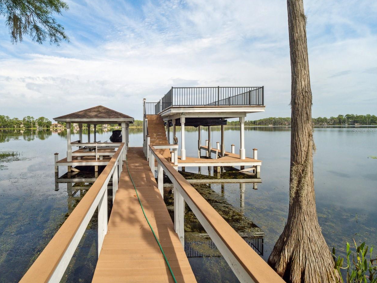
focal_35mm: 18
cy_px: 130
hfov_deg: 85.8
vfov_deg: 71.5
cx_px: 138
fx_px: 196
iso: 1600
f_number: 8
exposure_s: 1/5000
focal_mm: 7
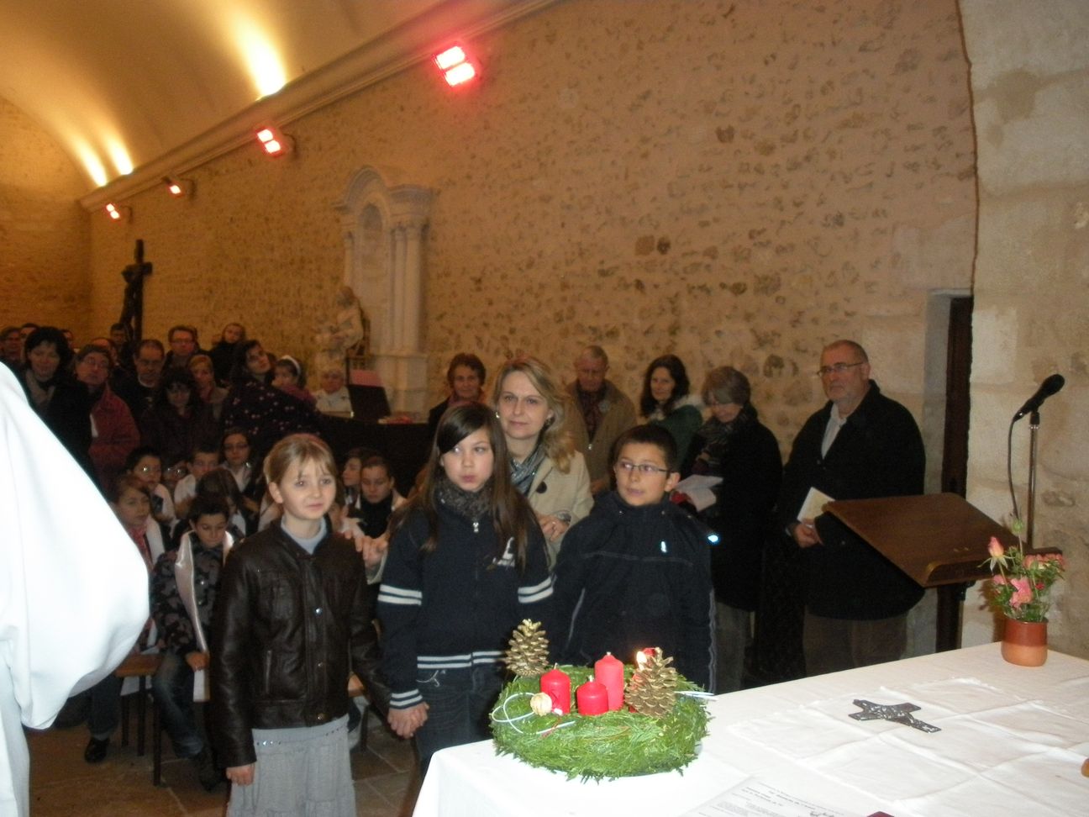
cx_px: 544
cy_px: 408
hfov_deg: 52.6
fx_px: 1101
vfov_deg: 40.7
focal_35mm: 35
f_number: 3.5
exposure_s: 1/60
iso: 421
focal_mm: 6.3
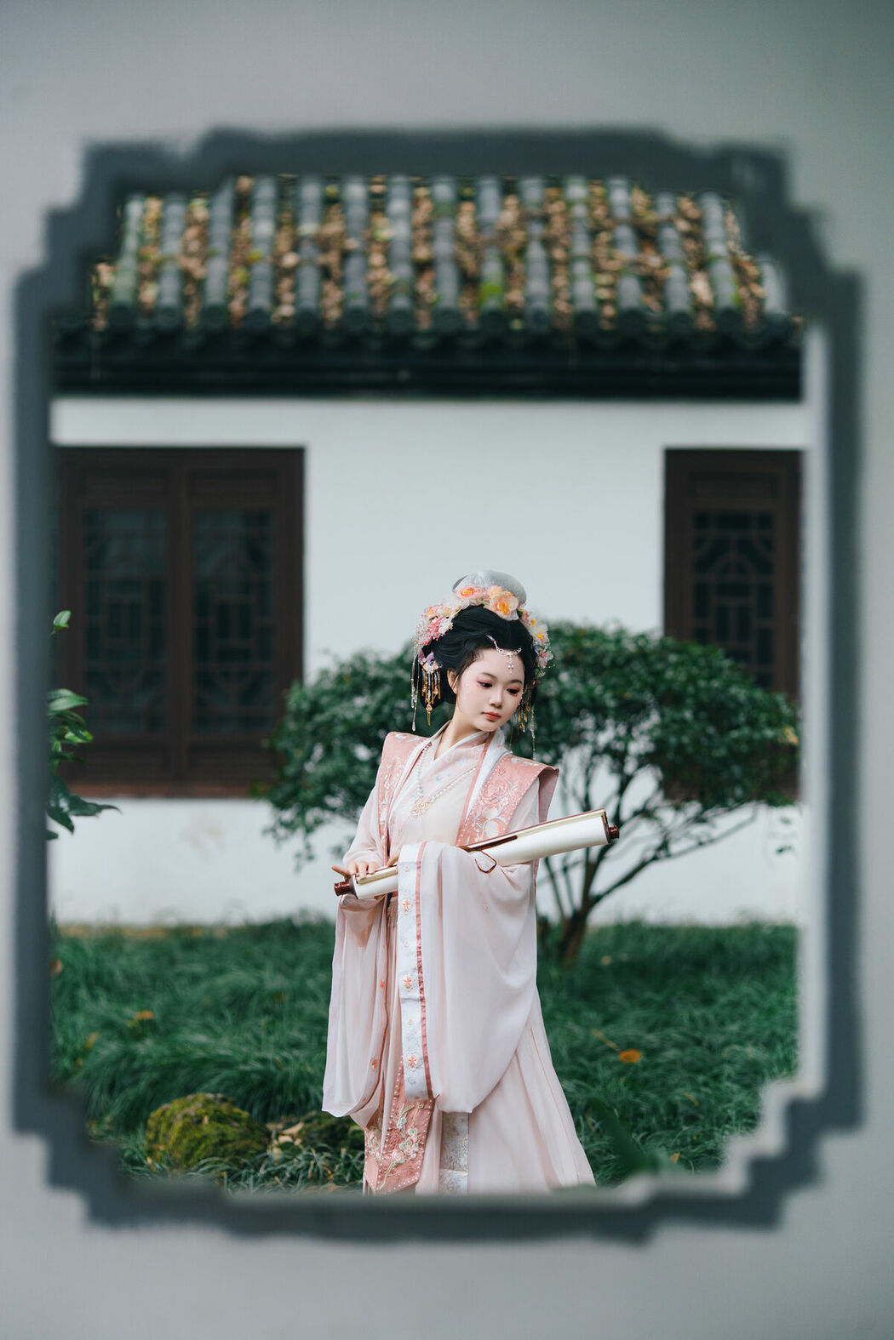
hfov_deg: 10.2
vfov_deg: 15.3
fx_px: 4991
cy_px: 670
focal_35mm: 134
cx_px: 447
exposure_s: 1/500
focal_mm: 135
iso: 1000
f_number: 2.2
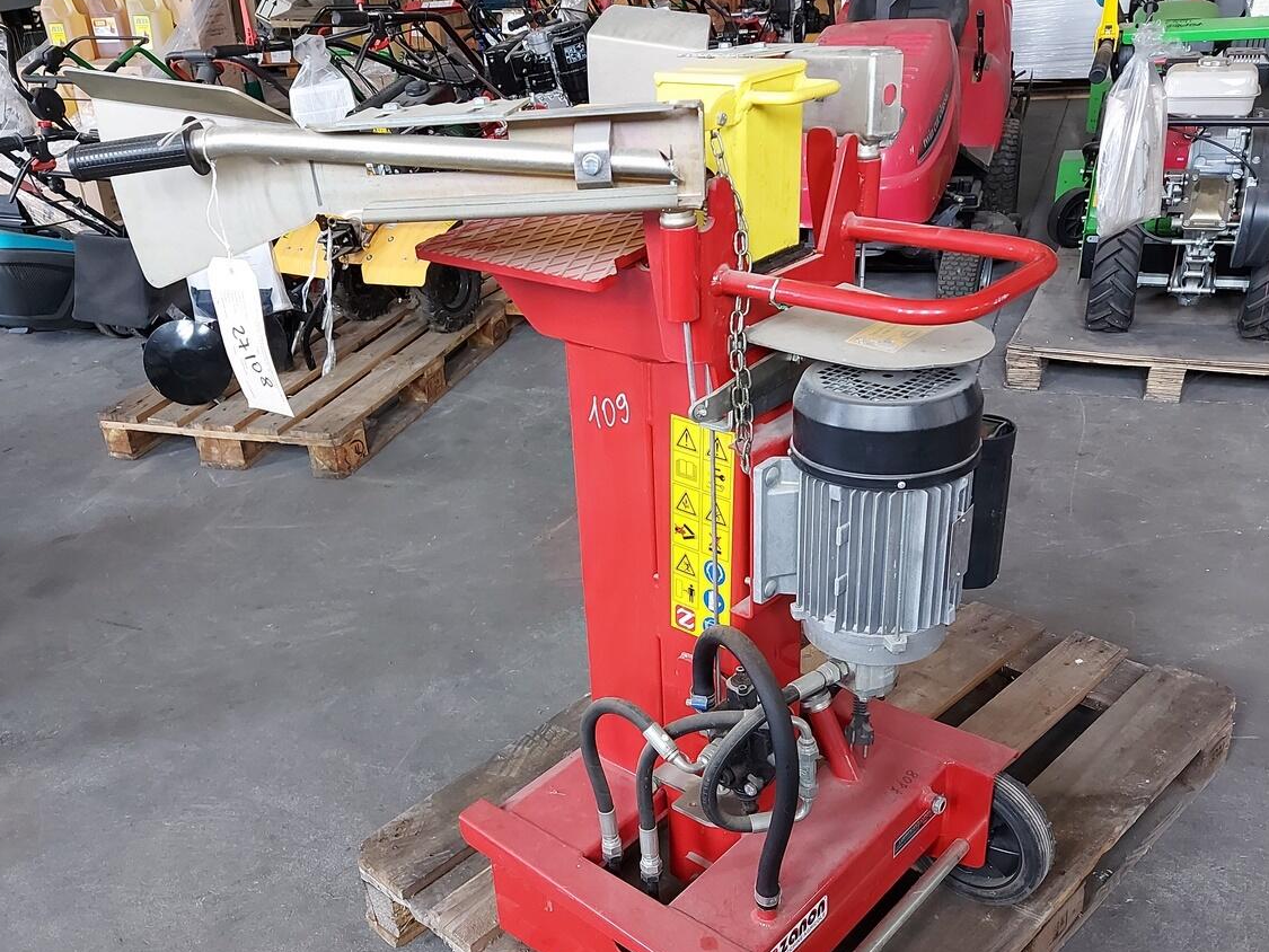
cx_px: 557
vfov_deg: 43.9
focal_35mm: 32
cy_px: 571
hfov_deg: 56.6
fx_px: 1173
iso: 250
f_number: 1.8
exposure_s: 1/50
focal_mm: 5.23
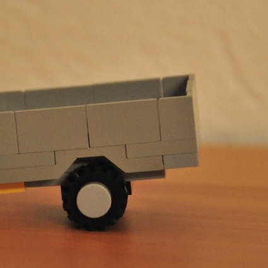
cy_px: 138
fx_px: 5369
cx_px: 40
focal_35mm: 613
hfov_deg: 2.9
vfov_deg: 2.9
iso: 1250
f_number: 5.6
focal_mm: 200
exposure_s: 1/13
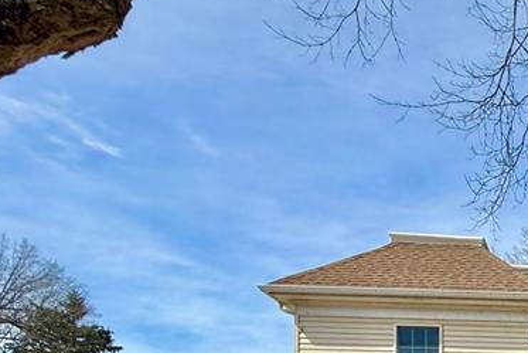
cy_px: 523
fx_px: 587
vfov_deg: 25.5
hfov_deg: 35.2
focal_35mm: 40
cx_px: 670
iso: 50
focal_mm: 2.22
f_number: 2.2
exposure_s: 1/1464
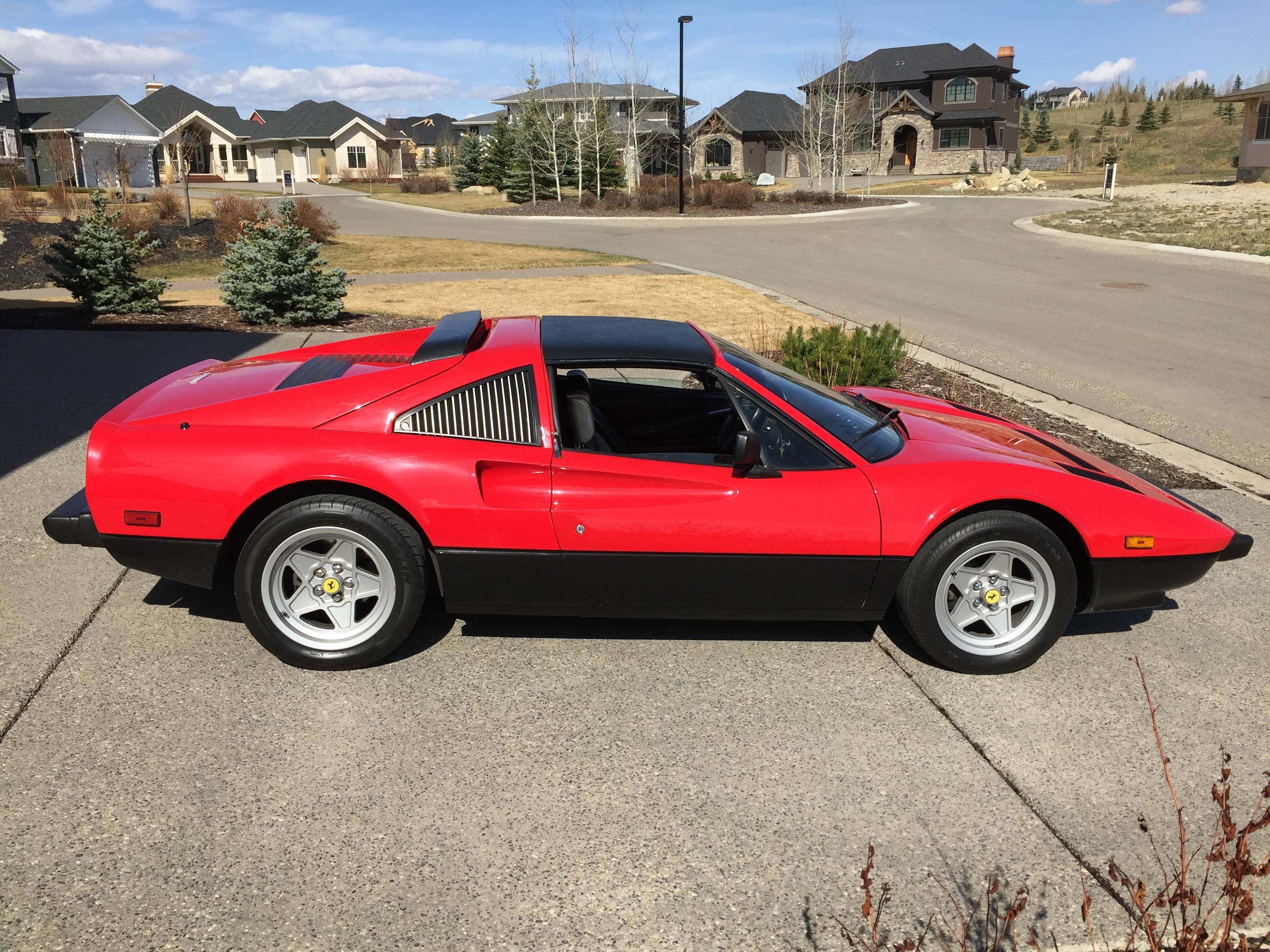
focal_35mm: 29
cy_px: 476
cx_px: 635
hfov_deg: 61.7
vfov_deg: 48.2
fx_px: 1064
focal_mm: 4.15
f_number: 2.2
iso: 32
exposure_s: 1/2083
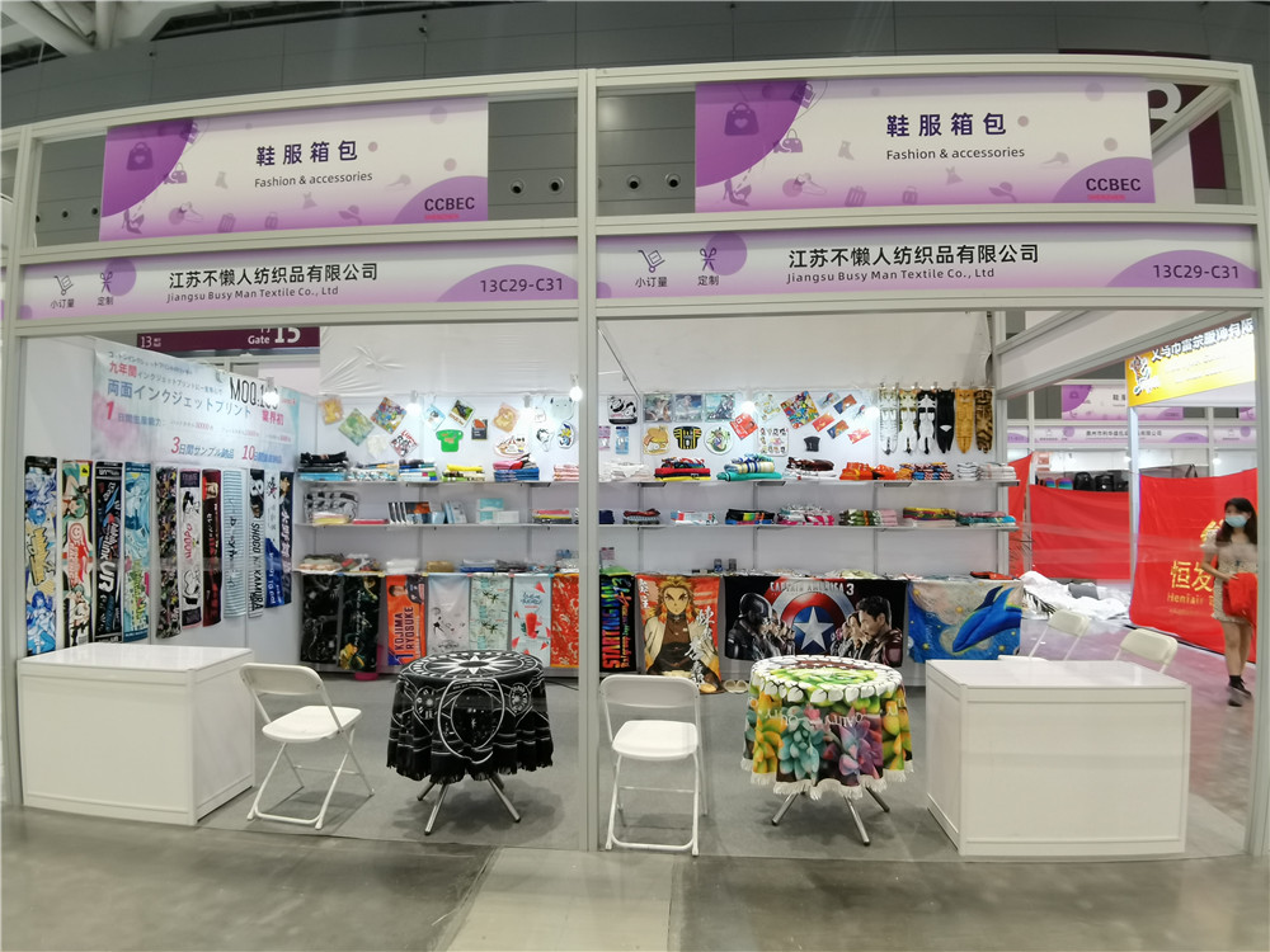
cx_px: 635
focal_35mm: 19
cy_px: 476
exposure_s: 1/33.3
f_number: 2.2
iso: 200
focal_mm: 2.26
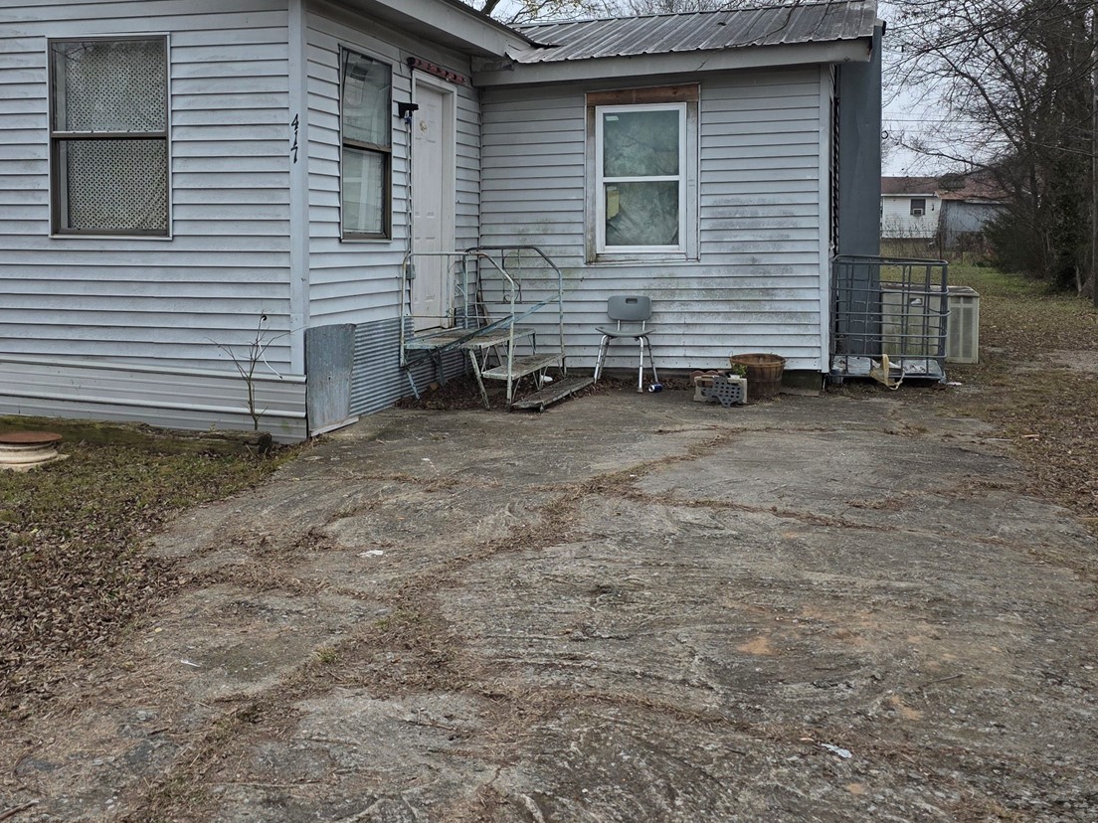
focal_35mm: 40
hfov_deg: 46.8
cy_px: 269
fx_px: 1269
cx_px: 510
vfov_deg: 35.6
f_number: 1.7
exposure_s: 1/180
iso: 50
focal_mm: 6.3
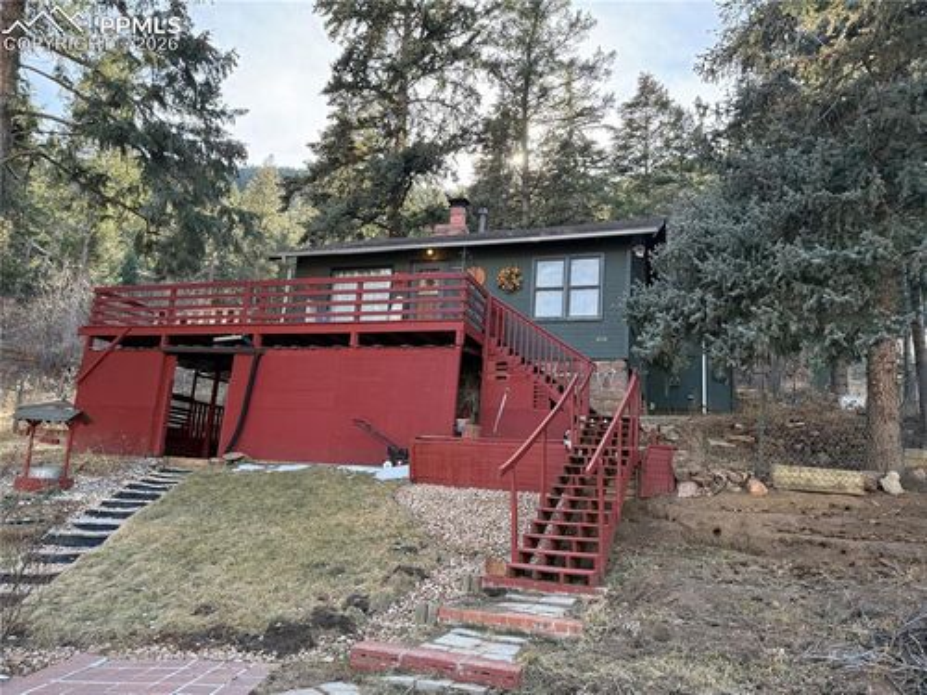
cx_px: 464
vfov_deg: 56.8
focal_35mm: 24
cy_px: 348
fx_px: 643
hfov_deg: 71.6
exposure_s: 1/383
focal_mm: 6.76
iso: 100
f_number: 1.78
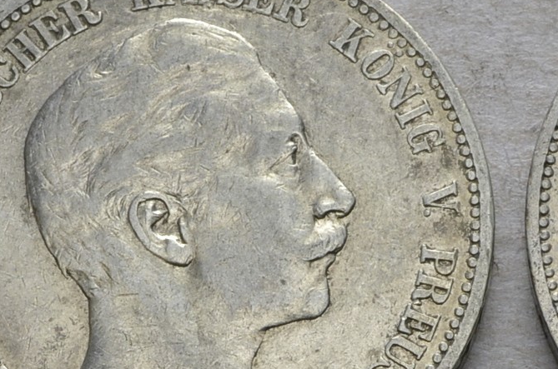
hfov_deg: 10.3
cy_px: 577
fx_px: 3078
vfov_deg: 6.8
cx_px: 545
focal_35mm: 199
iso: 400
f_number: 14
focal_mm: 36
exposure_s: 1/250
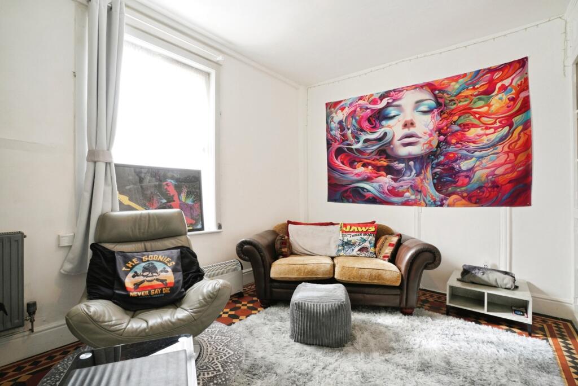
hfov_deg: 96.7
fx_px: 257
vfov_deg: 73.8
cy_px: 193
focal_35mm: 16
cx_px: 289
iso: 2000
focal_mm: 16
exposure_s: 1/40
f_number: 9
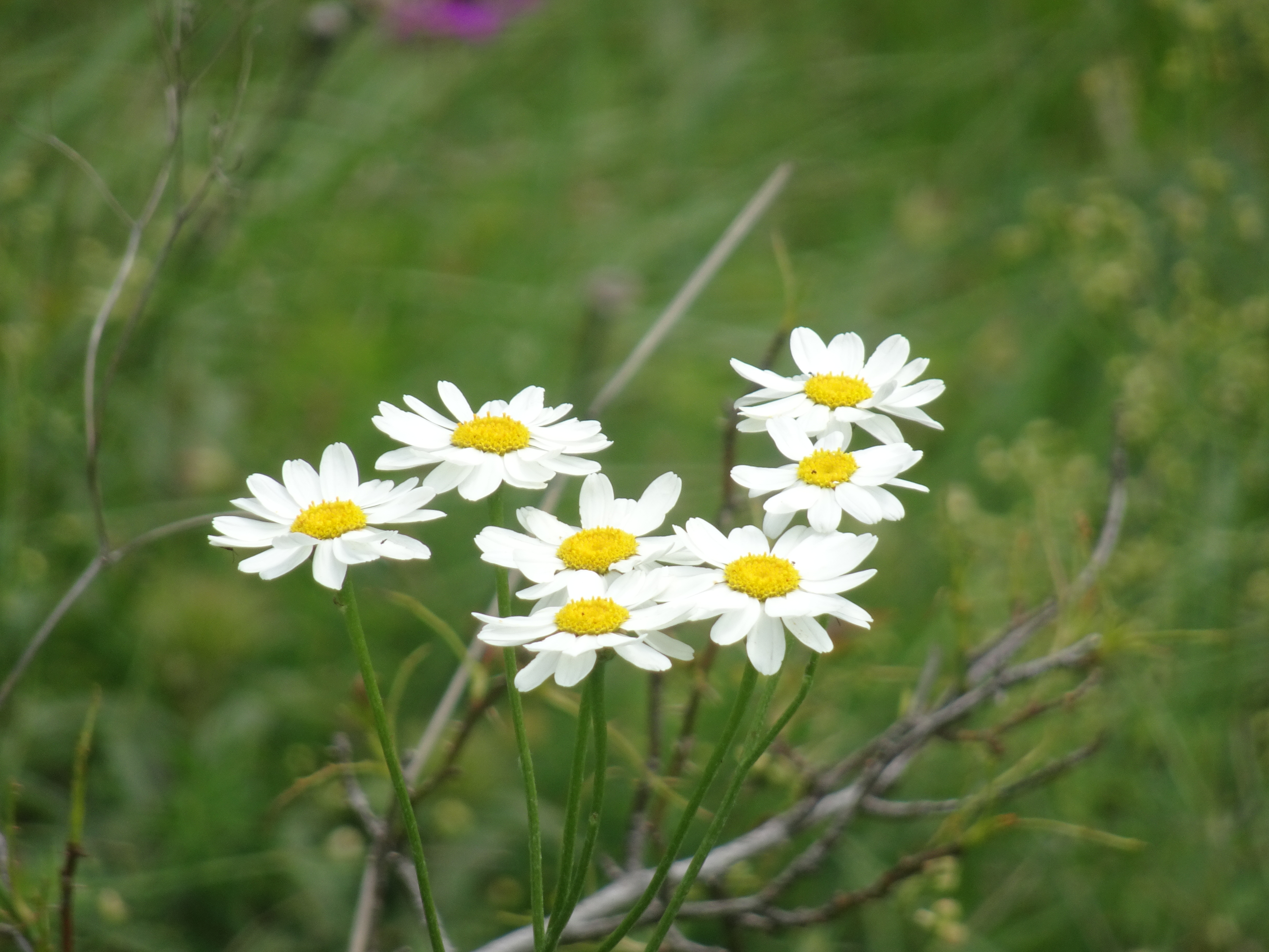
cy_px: 476
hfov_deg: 3.1
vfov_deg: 2.3
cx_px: 634
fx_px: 23315
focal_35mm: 636
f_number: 6.3
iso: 80
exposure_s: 1/250
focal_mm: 108.62
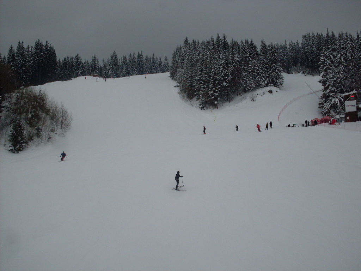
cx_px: 180
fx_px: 396
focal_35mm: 38
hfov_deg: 49.0
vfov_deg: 37.7
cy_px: 136
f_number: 8.4
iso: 80
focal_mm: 6.3
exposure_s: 1/180
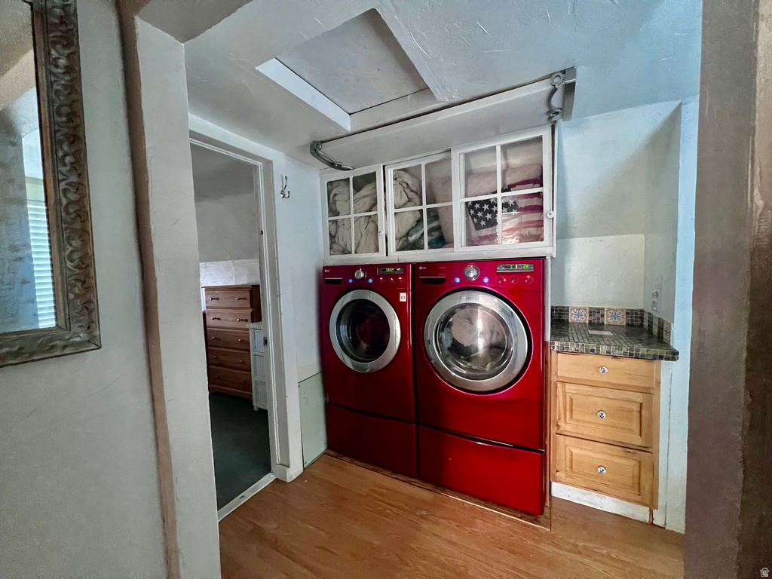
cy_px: 290
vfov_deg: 89.9
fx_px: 290
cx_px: 386
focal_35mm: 13
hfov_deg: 106.2
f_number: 1.8
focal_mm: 1.57
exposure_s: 1/60
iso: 1000
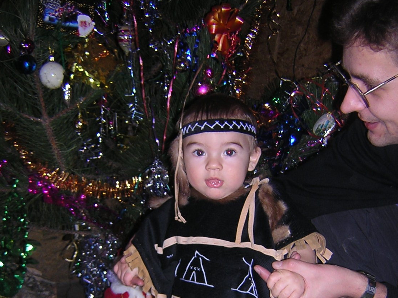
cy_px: 280
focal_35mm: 52
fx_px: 598
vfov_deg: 26.9
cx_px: 185
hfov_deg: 36.8
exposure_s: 1/60.1
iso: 100
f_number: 2.6
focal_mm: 4.7
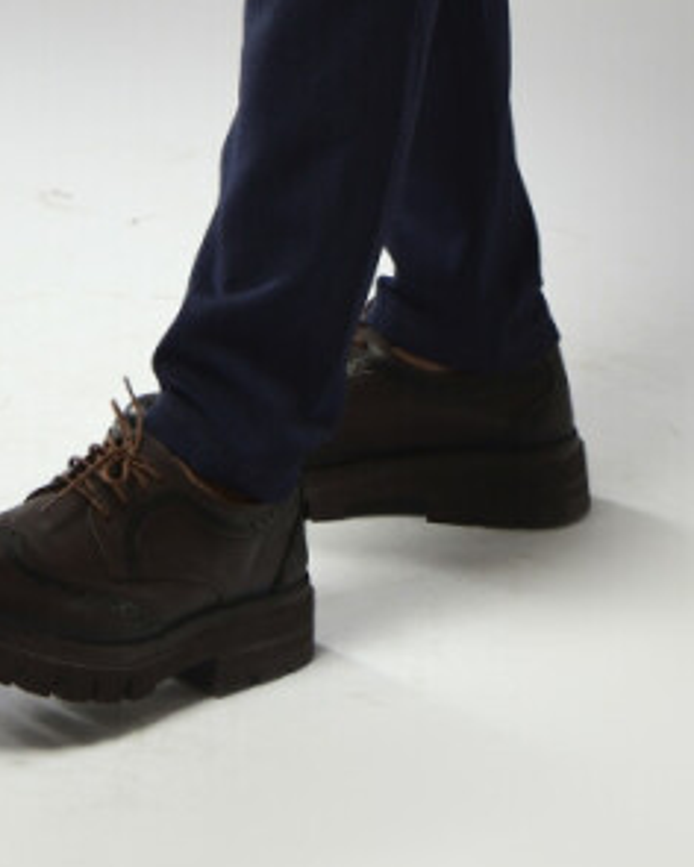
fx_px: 3132
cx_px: 273
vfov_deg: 13.8
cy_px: -758
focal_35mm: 122
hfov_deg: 12.6
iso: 400
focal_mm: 32
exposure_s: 1/125
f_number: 5.6
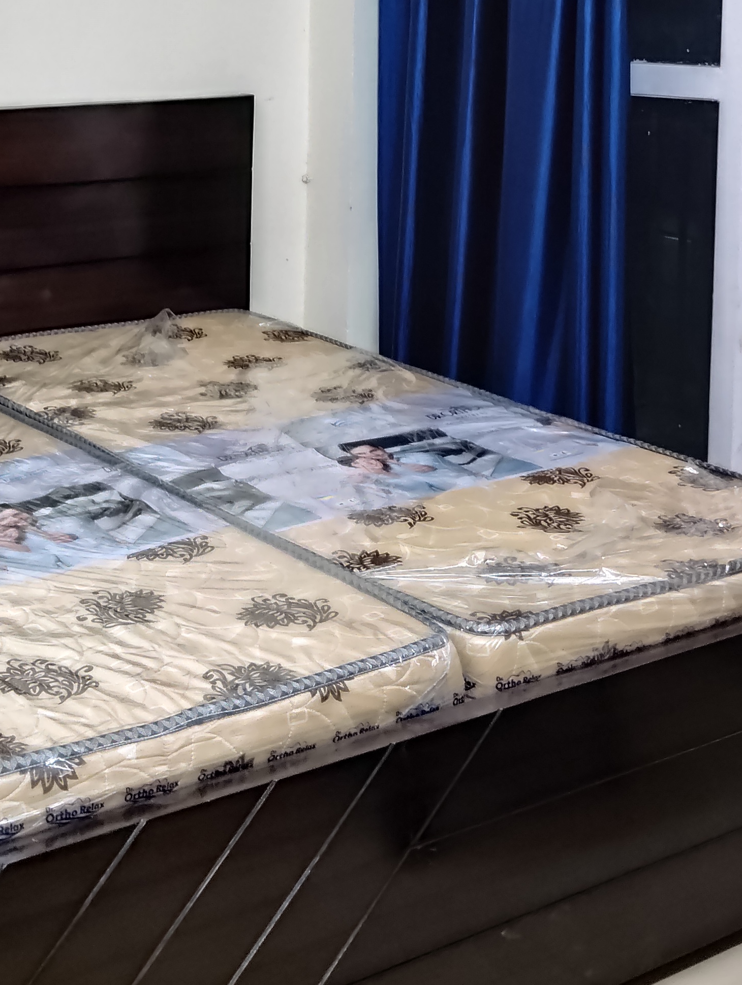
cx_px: 204
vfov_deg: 30.2
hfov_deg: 23.9
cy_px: 91
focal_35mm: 61
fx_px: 1740
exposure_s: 1/33.3
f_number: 1.8
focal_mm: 4.25
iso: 400
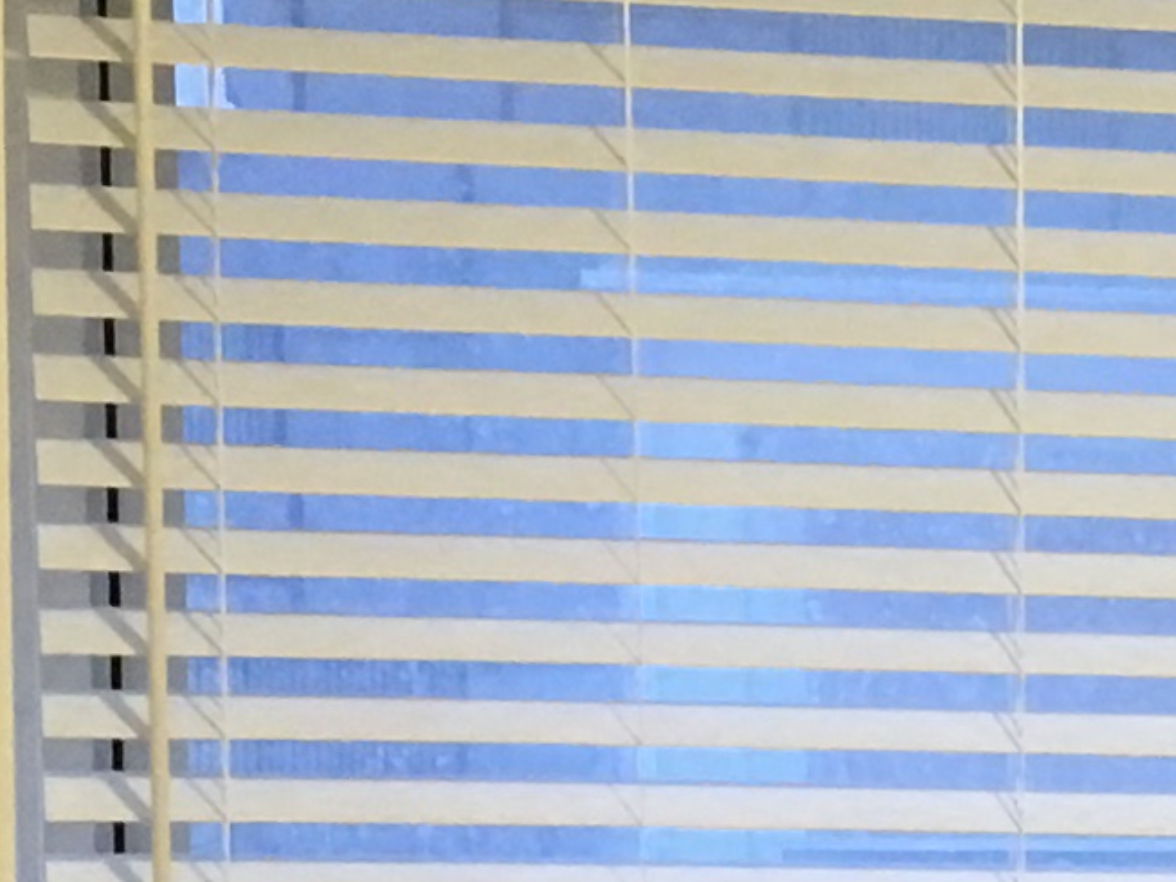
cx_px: 1617
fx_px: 6082
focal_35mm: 179
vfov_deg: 8.0
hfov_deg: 10.7
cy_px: 1618
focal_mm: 4.15
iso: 100
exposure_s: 1/30
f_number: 2.2
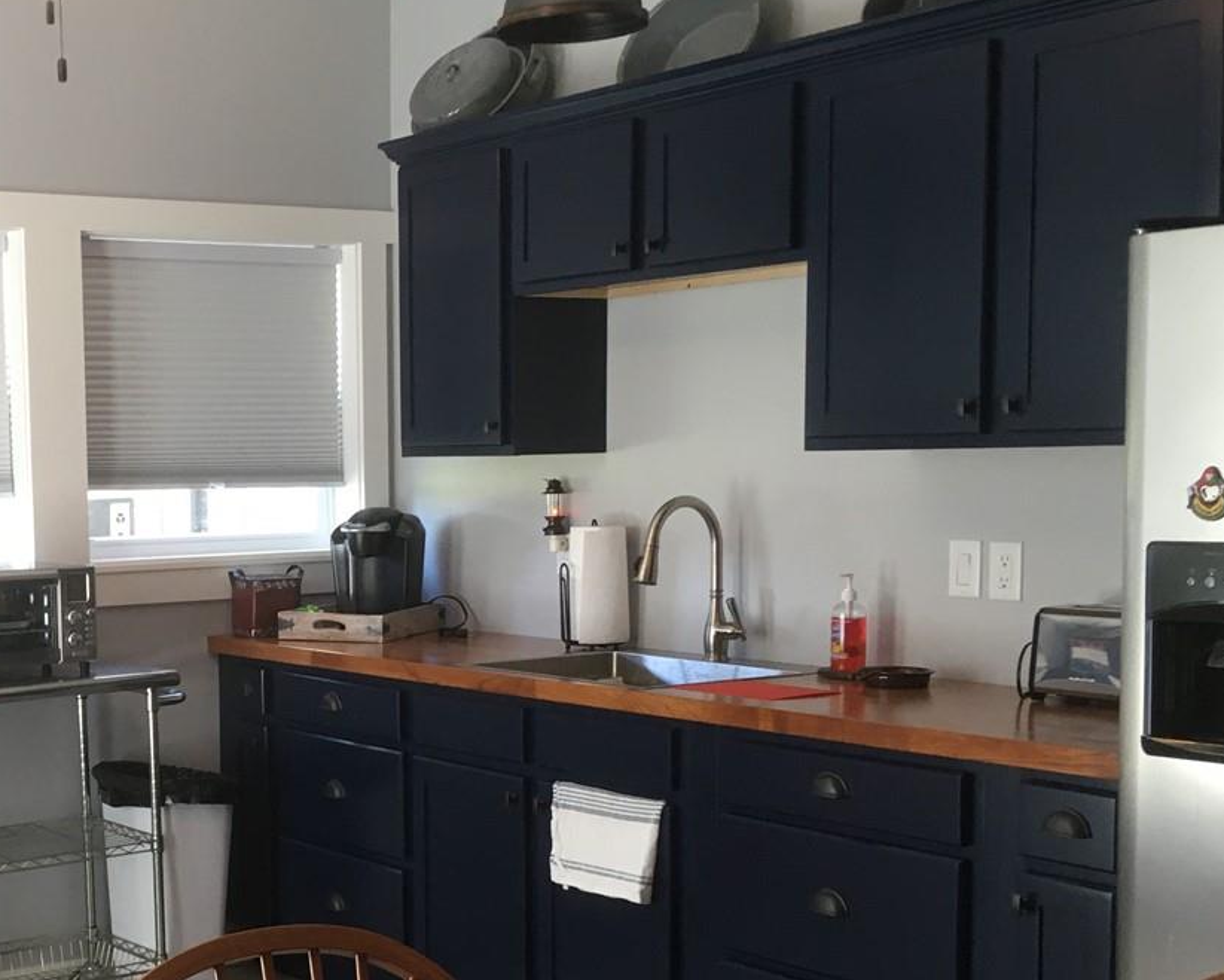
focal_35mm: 55
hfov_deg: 32.8
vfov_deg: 27.4
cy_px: 660
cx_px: 175
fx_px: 1993
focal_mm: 4.15
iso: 80
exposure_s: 1/30
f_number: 2.2
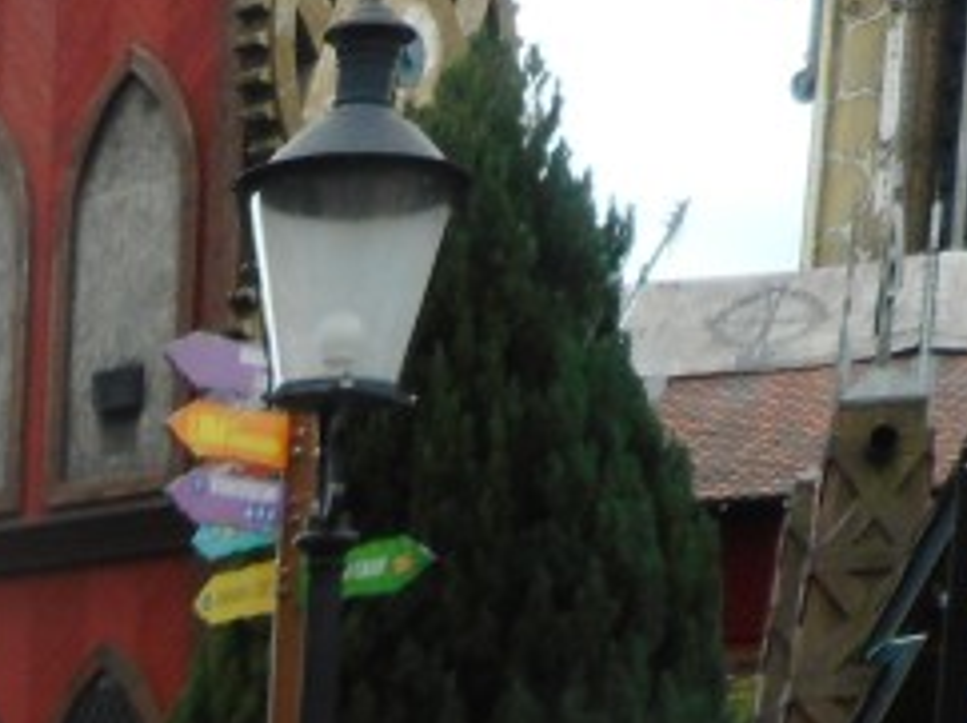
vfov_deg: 12.3
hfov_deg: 16.8
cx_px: -503
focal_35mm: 106
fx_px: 2958
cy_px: 1442
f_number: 3.7
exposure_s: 1/200
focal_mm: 4.5
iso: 80
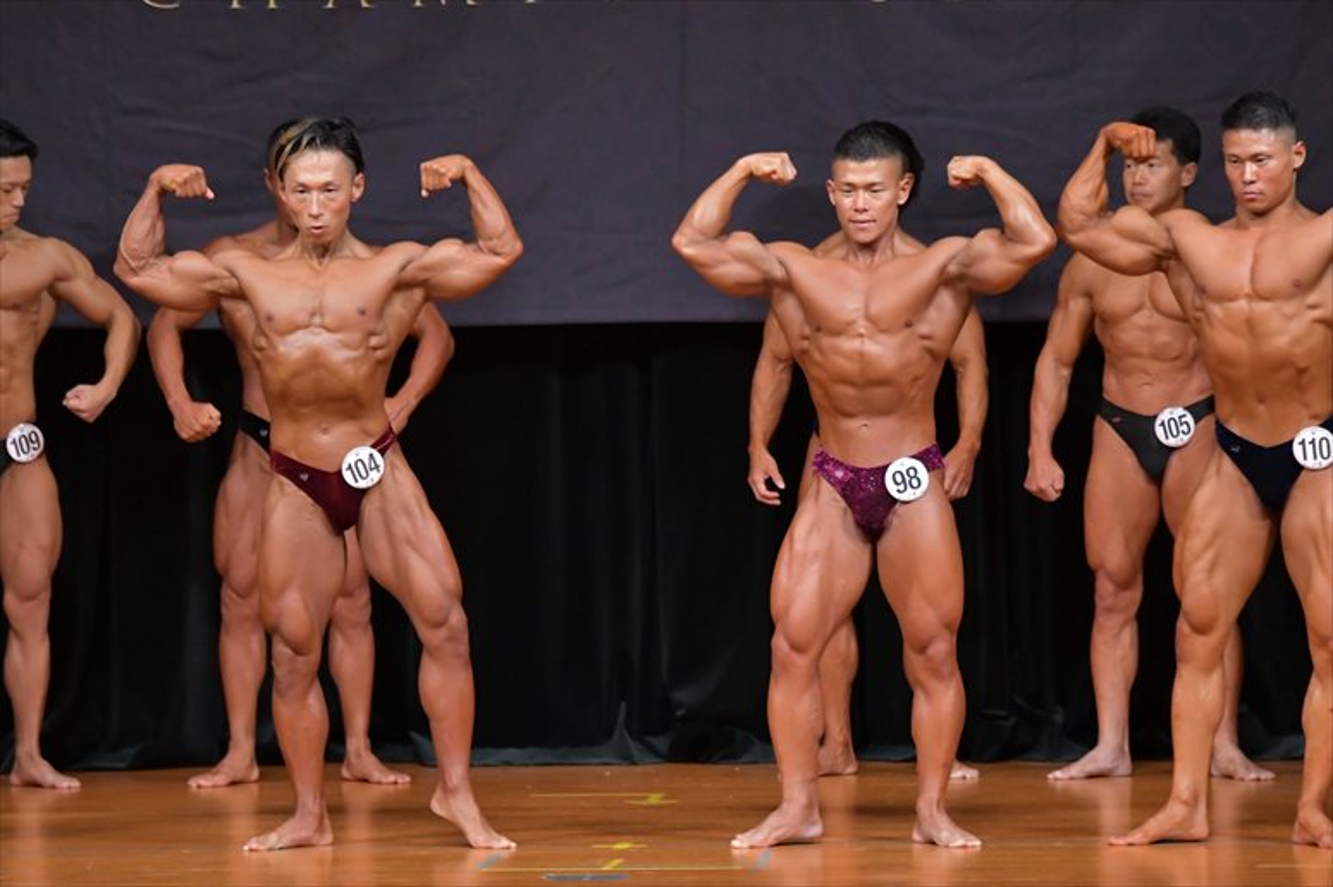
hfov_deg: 7.2
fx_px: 10548
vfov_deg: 4.8
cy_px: 444
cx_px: 666
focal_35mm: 285
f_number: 5.6
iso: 5000
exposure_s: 1/400
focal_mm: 190
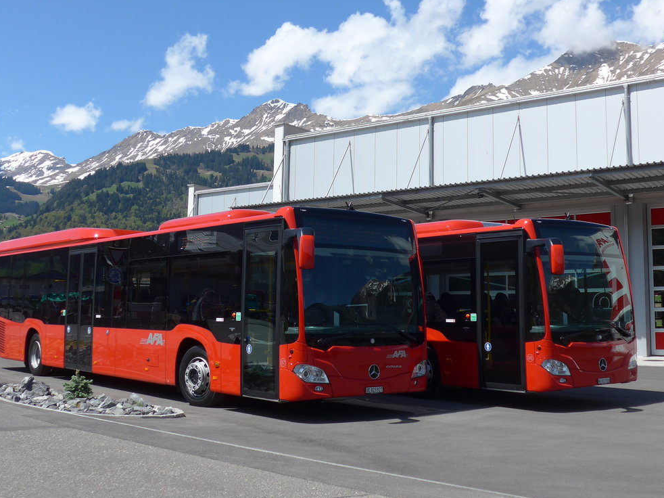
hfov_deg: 43.0
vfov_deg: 32.8
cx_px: 327
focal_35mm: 44
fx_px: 844
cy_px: 215
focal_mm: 7.5
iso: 80
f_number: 2.8
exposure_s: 1/2000
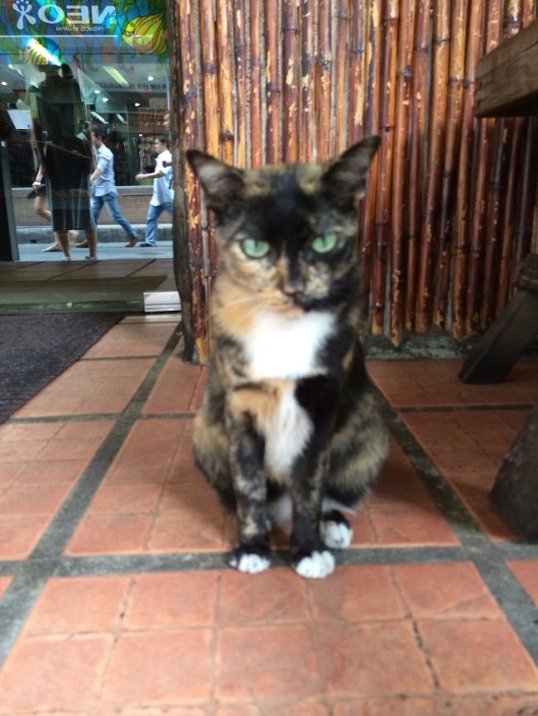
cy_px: 358
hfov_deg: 46.8
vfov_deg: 60.0
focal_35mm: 30
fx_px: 621
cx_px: 269
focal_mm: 4.12
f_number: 2.2
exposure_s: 1/30
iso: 160
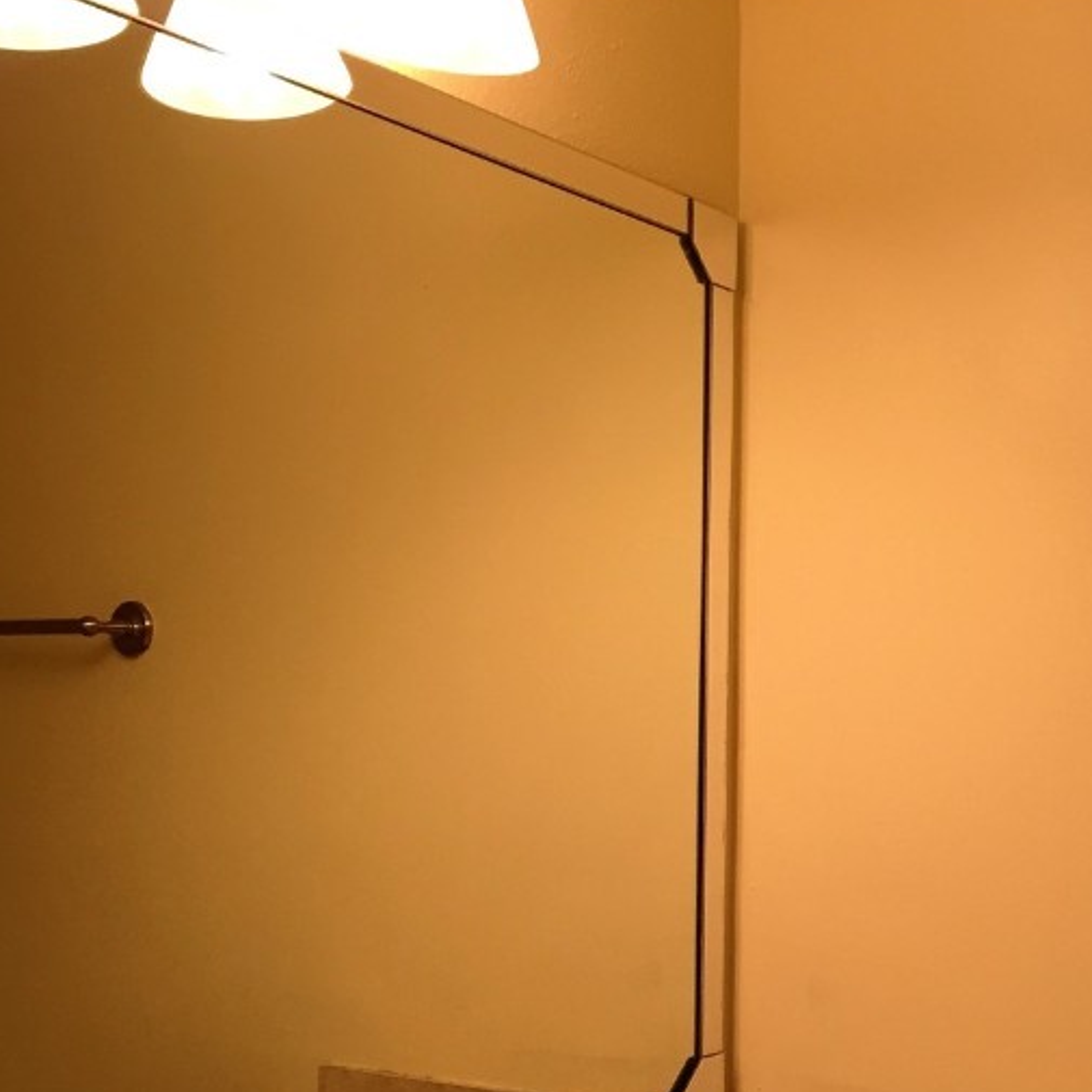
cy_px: 811
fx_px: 1856
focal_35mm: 52
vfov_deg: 32.2
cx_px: 951
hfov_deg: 31.5
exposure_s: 1/30
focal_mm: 4.15
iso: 40
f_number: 2.2
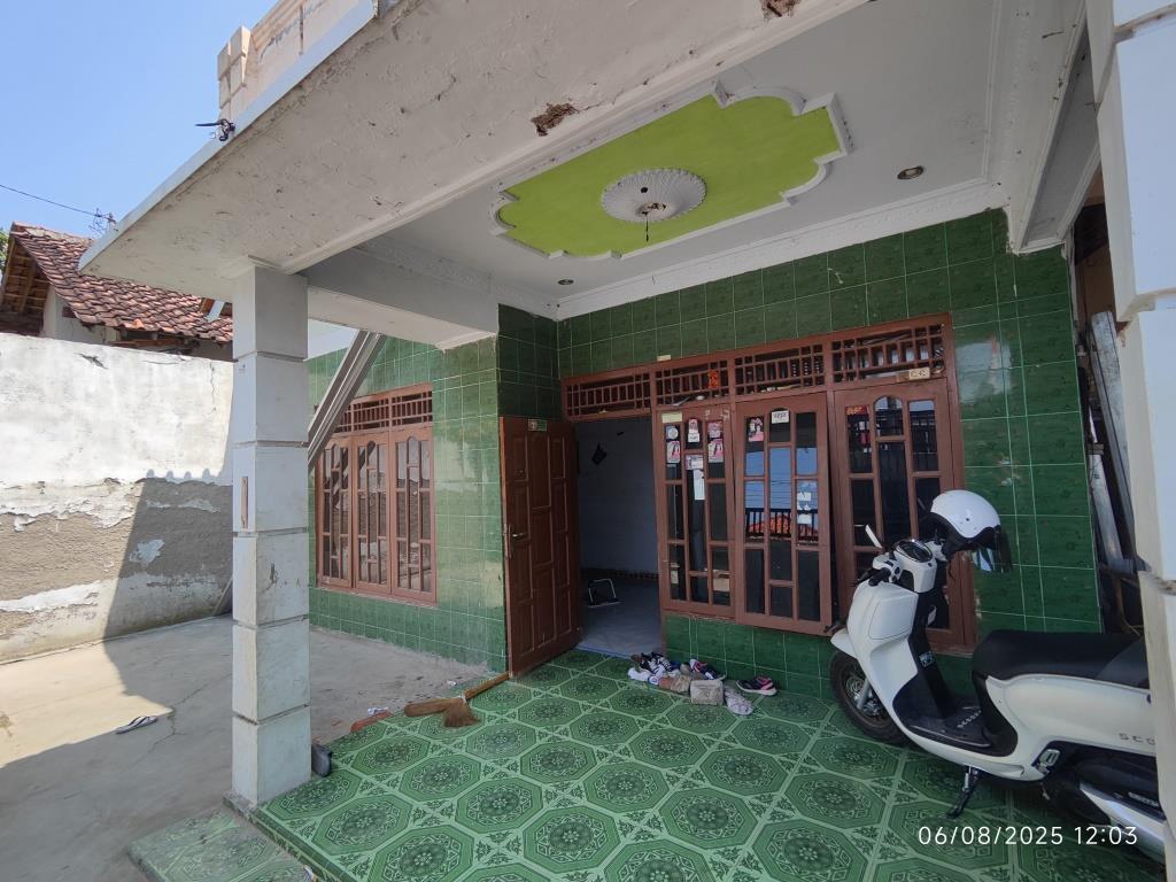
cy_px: 441
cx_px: 588
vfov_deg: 78.1
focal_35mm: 16
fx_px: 544
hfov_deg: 94.5
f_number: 2.4
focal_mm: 2.13
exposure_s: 1/405
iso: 50
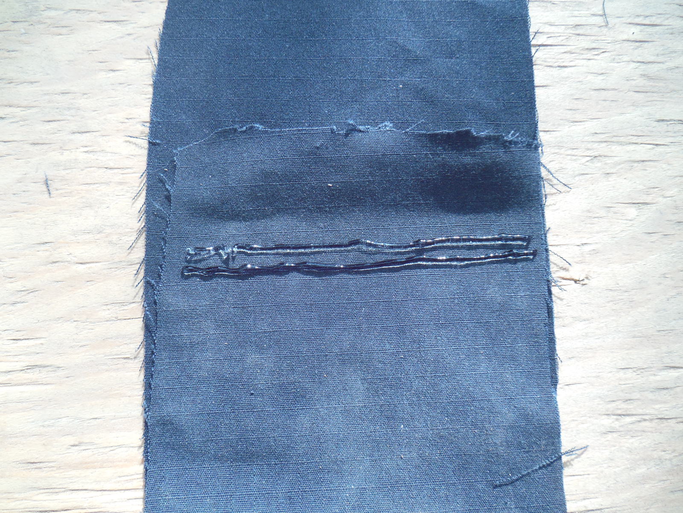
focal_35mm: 25
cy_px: 256
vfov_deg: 54.9
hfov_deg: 69.4
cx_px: 342
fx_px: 493
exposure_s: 1/40
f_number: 3.3
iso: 125
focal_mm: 4.5
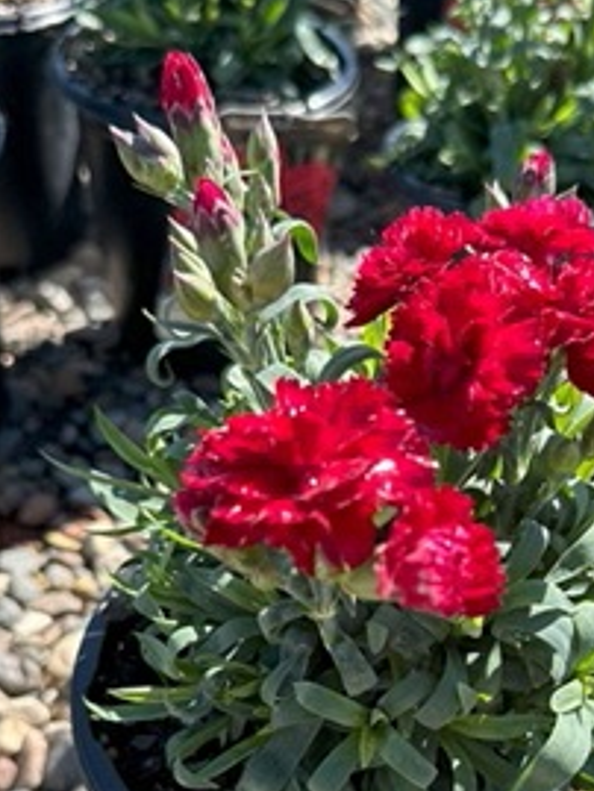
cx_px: 400
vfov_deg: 37.3
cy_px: 582
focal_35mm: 50
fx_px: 1143
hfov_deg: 28.9
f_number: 1.78
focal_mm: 6.86
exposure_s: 1/1639
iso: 80
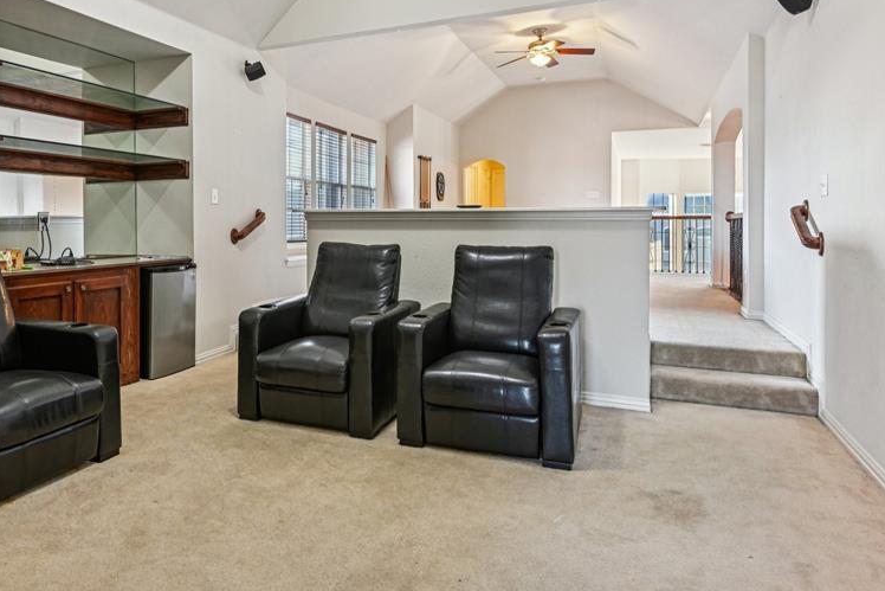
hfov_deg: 68.4
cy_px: 218
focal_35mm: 26
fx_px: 639
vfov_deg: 49.0
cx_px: 337
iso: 400
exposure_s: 1/3.33
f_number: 8
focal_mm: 19
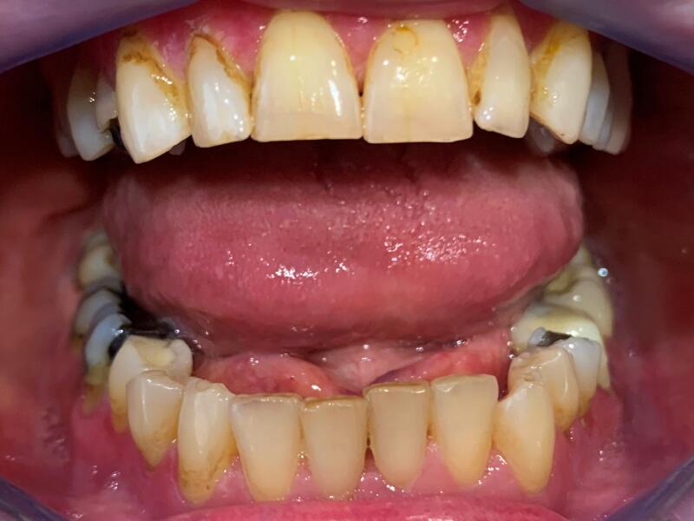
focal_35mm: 26
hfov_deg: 67.3
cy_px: 260
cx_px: 347
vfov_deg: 53.1
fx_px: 521
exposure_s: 1/50
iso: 125
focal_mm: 4.25
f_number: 1.8
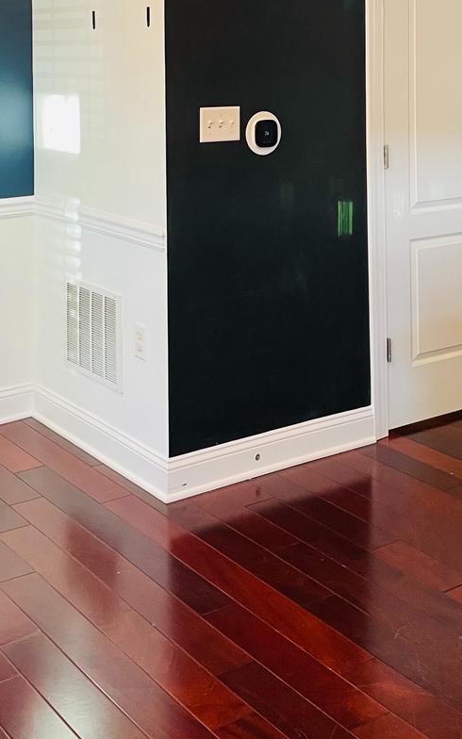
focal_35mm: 54
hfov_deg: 24.0
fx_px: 1088
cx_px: 220
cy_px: 47
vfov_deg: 34.9
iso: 125
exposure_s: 1/60
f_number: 1.6
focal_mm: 4.2
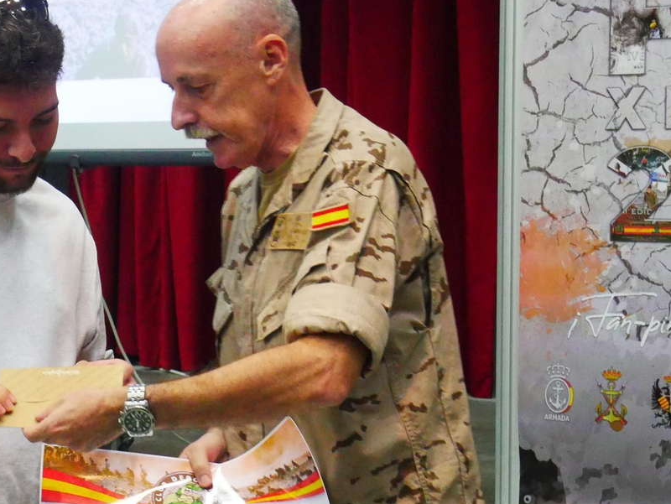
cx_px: 57
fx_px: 2250
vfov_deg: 12.8
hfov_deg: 16.7
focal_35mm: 116
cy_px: 368
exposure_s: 1/50
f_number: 5.4
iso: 3200
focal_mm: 29
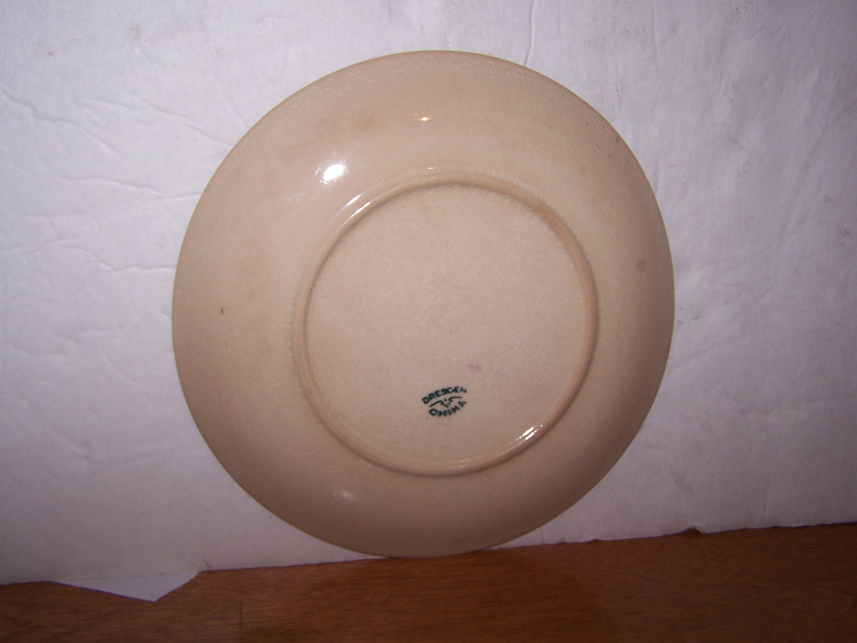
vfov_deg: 37.7
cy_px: 322
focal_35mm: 38
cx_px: 428
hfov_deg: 49.0
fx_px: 941
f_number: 2.8
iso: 80
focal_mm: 6.3
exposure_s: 1/60
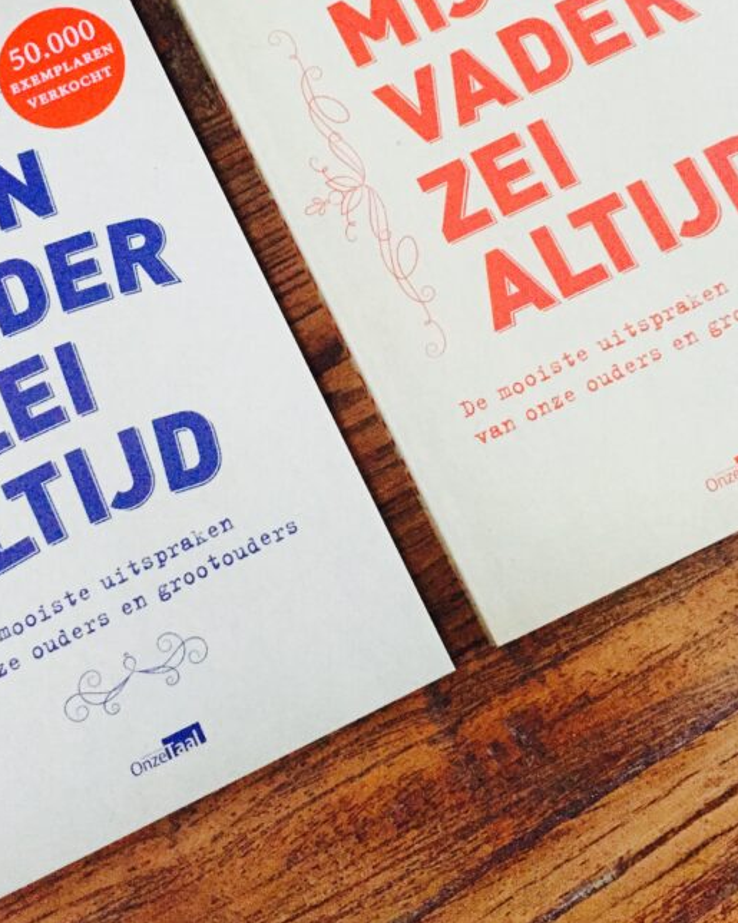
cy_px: 307
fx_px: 1229
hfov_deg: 33.3
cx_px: 291
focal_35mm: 45
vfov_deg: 40.6
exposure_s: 1/17
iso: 500
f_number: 2.2
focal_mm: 4.15
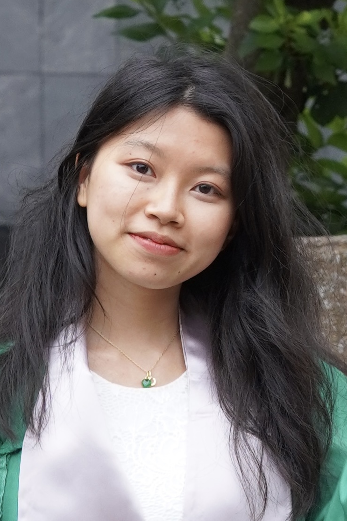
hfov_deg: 24.6
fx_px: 795
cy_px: 221
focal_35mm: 55
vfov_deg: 36.2
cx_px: 161
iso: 400
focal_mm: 30
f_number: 4
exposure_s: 1/160
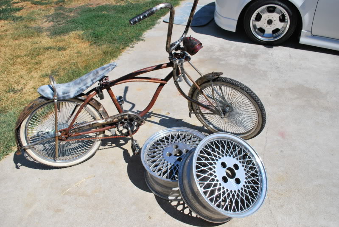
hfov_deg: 67.3
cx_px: 170
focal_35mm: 27
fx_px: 255
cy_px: 114
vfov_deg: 48.1
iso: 400
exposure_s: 1/4000
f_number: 5
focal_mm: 18
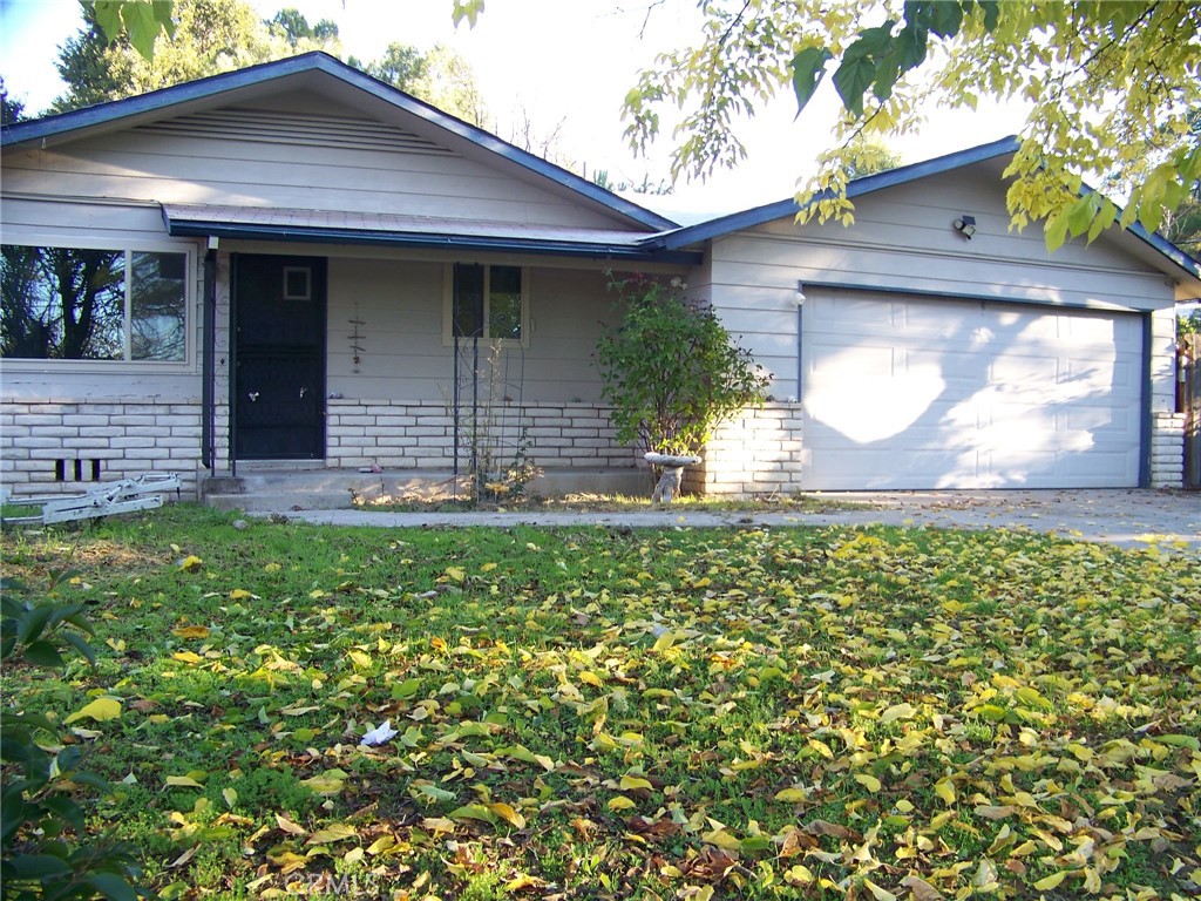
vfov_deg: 39.7
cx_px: 600
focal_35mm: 36
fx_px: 1249
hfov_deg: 51.4
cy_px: 450
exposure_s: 1/40
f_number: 2.8
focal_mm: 5.85
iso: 64
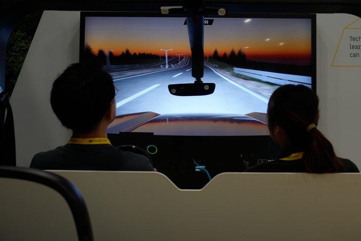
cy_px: 99
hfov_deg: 50.5
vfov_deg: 35.0
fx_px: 381
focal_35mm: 38
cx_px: 206
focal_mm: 32
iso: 250
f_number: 5.6
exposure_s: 1/100
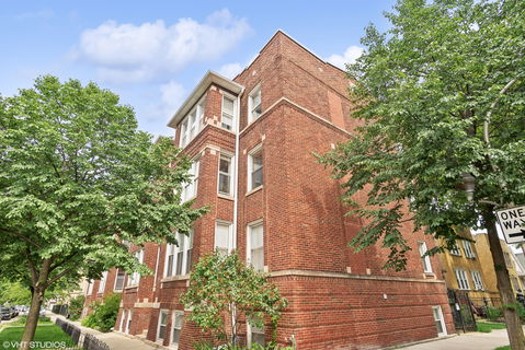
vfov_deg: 64.6
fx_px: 277
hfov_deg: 86.9
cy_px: 175
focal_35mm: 19
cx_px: 262
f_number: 8
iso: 200
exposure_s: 1/250
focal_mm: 19
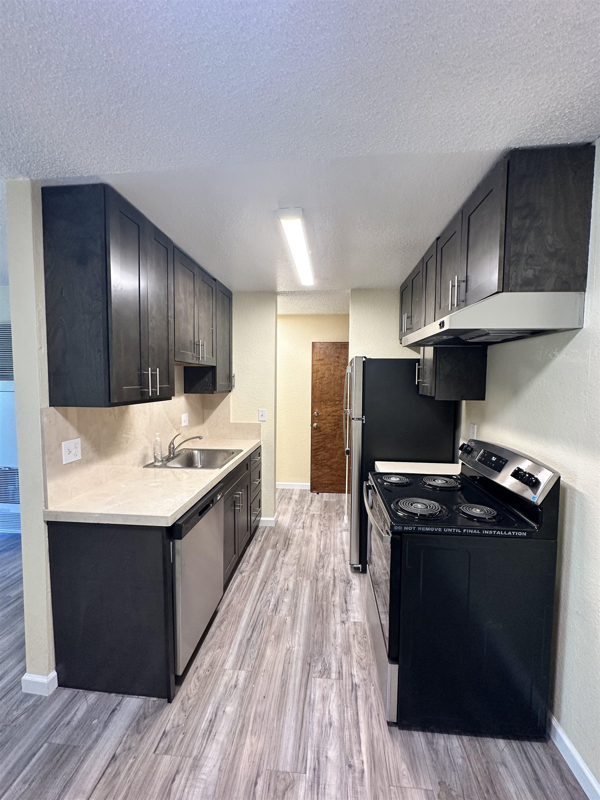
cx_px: 300
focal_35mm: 14
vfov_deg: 102.1
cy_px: 400
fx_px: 324
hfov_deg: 85.7
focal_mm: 2.22
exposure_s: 1/60
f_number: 2.2
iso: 160
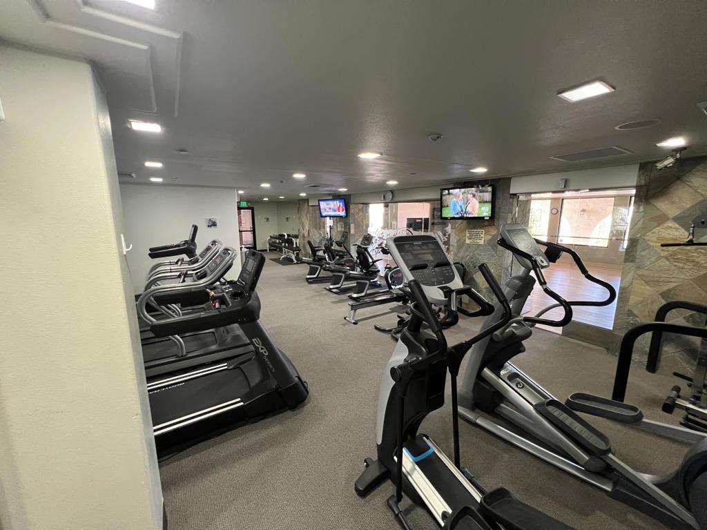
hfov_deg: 106.2
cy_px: 265
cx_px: 354
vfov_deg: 89.9
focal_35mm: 13
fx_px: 266
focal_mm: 1.57
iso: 640
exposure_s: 1/60
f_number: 1.8
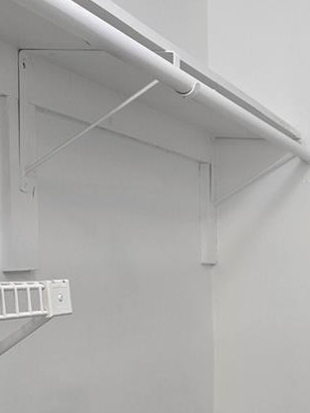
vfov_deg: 28.6
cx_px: 398
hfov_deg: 20.2
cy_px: 299
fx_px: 800
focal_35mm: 67
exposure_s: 1/120
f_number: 1.7
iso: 320
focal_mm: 6.3
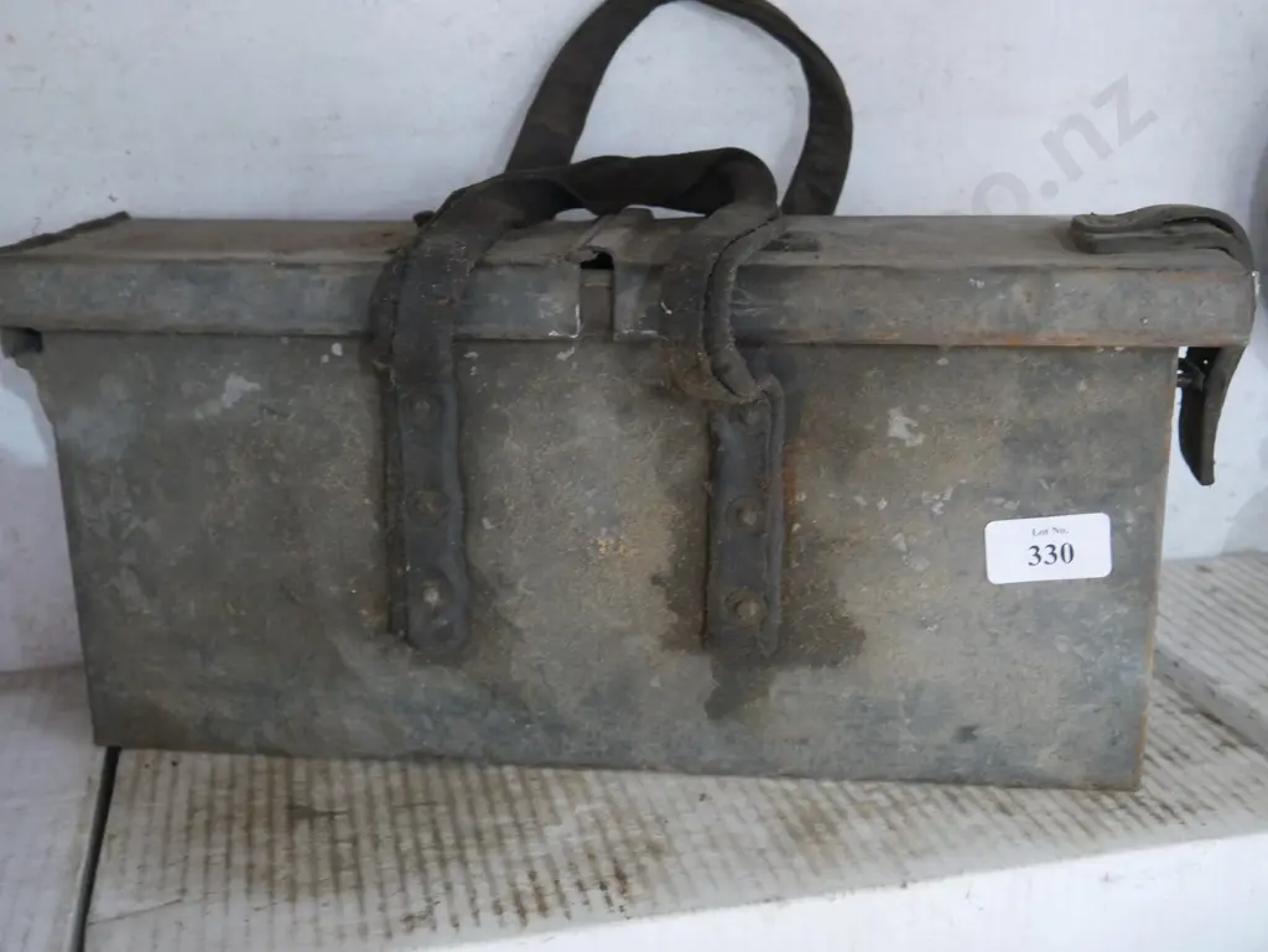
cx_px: 634
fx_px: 1612
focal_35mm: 44
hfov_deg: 42.9
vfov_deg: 32.9
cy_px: 476
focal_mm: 22
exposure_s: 1/20
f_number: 4.7
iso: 3200
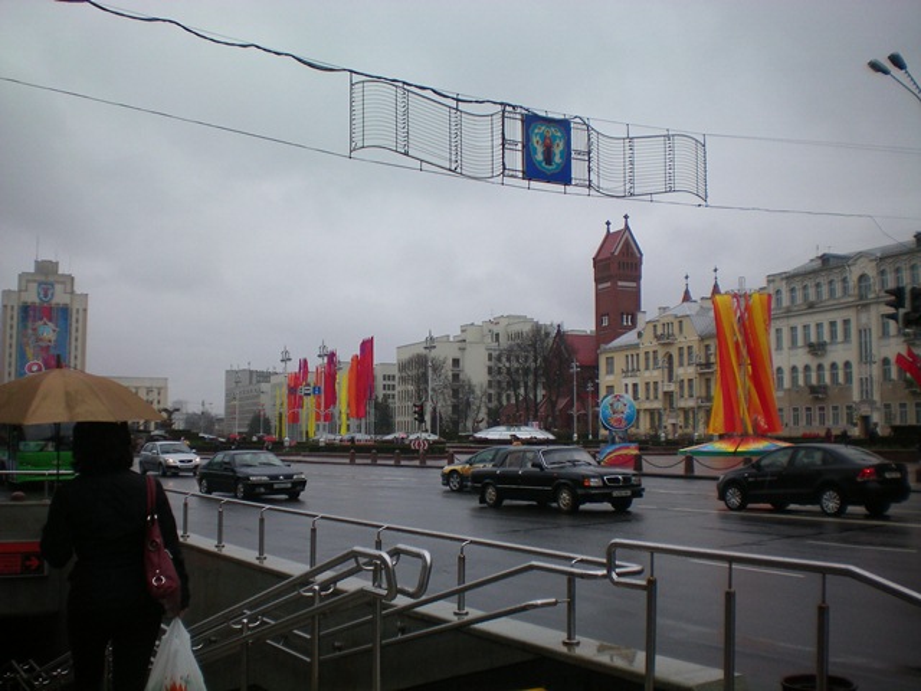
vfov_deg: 37.7
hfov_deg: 49.0
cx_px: 460
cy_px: 346
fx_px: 1011
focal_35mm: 38
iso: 64
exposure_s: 1/640
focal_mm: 6.3
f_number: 3.1
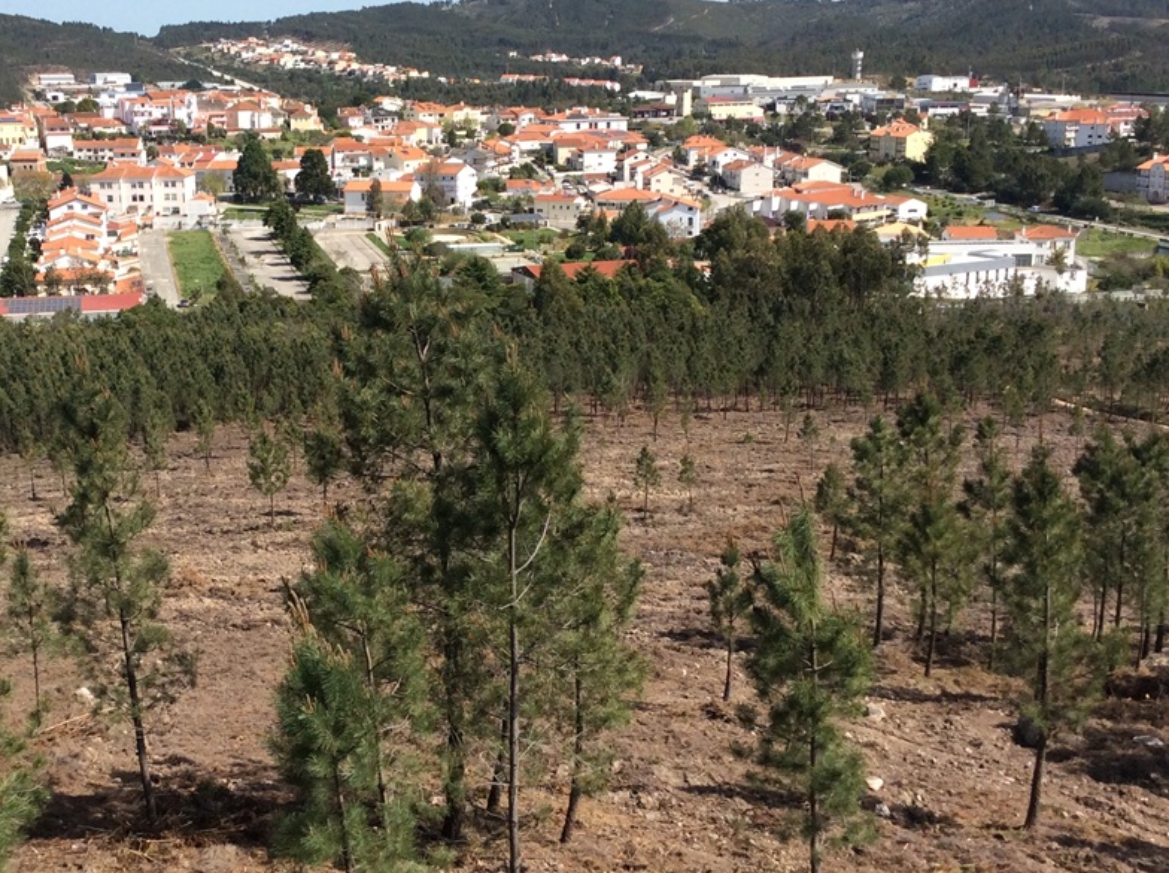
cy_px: 424
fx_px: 1652
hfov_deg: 38.5
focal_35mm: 49
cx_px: 376
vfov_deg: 29.6
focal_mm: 3.3
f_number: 2.4
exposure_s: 1/1506
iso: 32
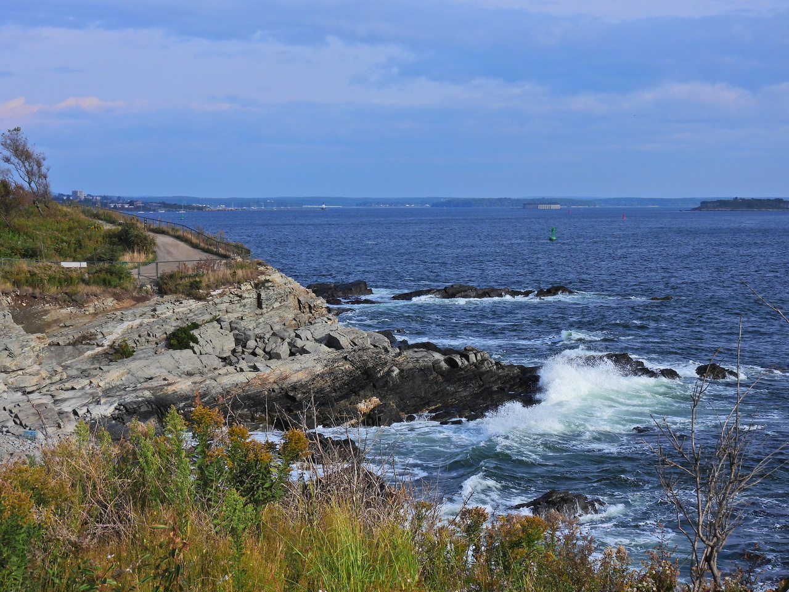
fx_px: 1596
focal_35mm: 70
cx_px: 394
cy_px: 296
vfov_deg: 21.0
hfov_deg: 27.8
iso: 100
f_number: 4
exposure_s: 1/1600
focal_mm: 12.5
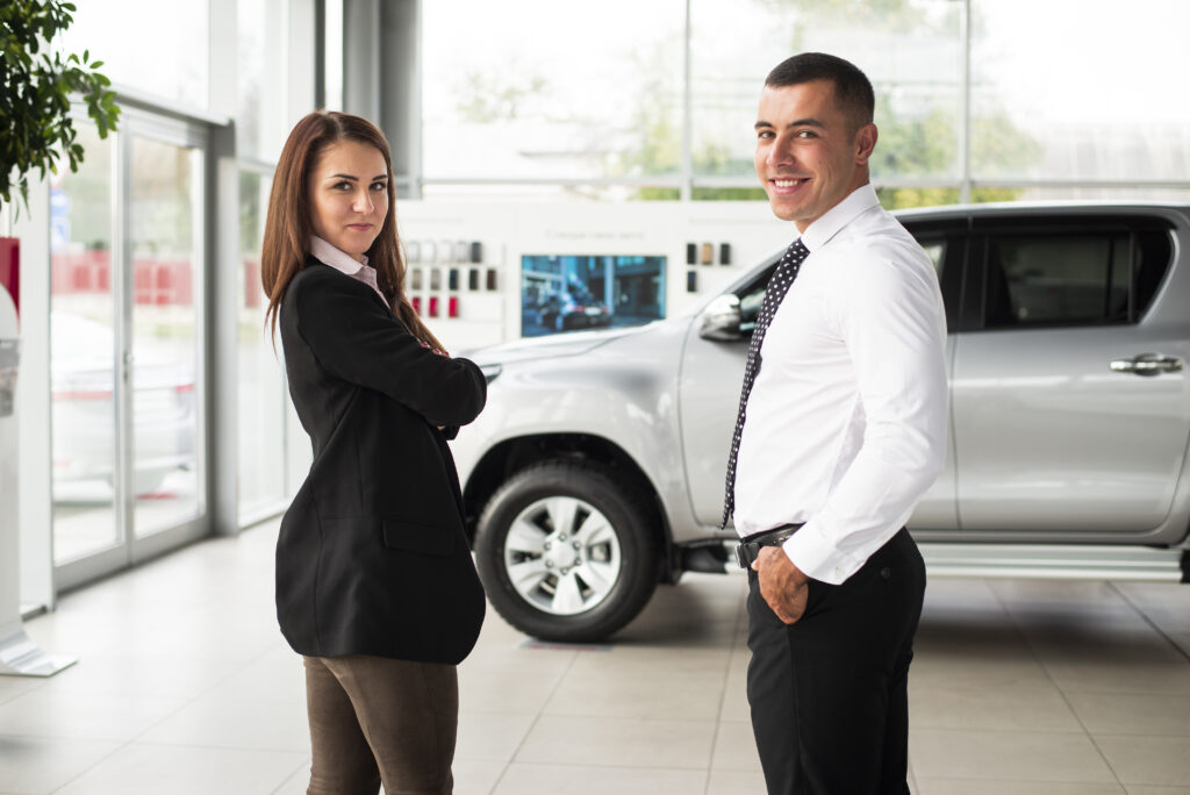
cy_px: 398
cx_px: 595
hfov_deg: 39.6
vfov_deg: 27.0
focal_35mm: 50
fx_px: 1654
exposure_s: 1/125
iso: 200
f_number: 3.2
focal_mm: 50
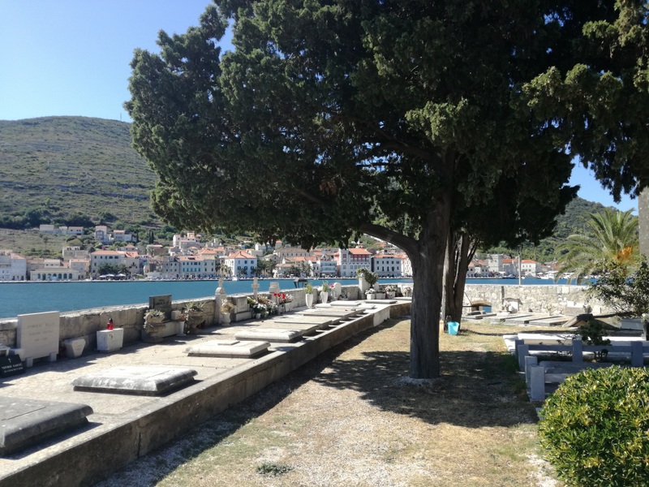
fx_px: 506
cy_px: 244
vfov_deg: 51.4
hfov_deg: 65.3
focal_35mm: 27
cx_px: 324
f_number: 2
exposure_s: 1/753
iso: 50
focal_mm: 3.79
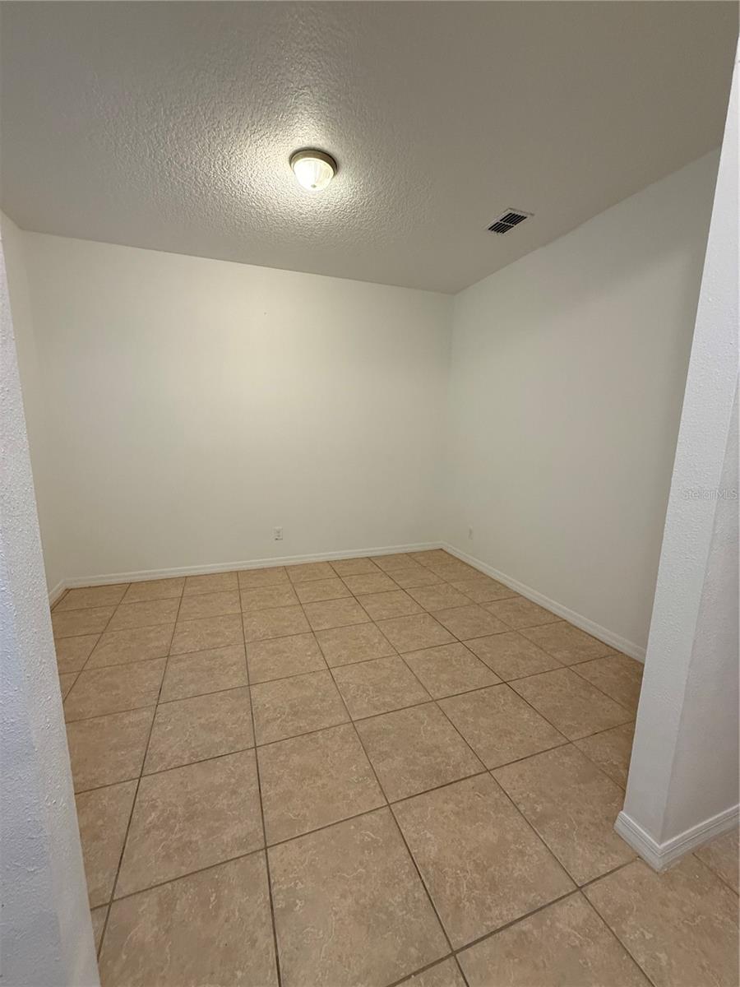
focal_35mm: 14
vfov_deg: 102.1
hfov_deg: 85.7
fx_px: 399
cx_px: 370
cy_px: 494
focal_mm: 2.22
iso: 250
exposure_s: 1/60
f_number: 2.2
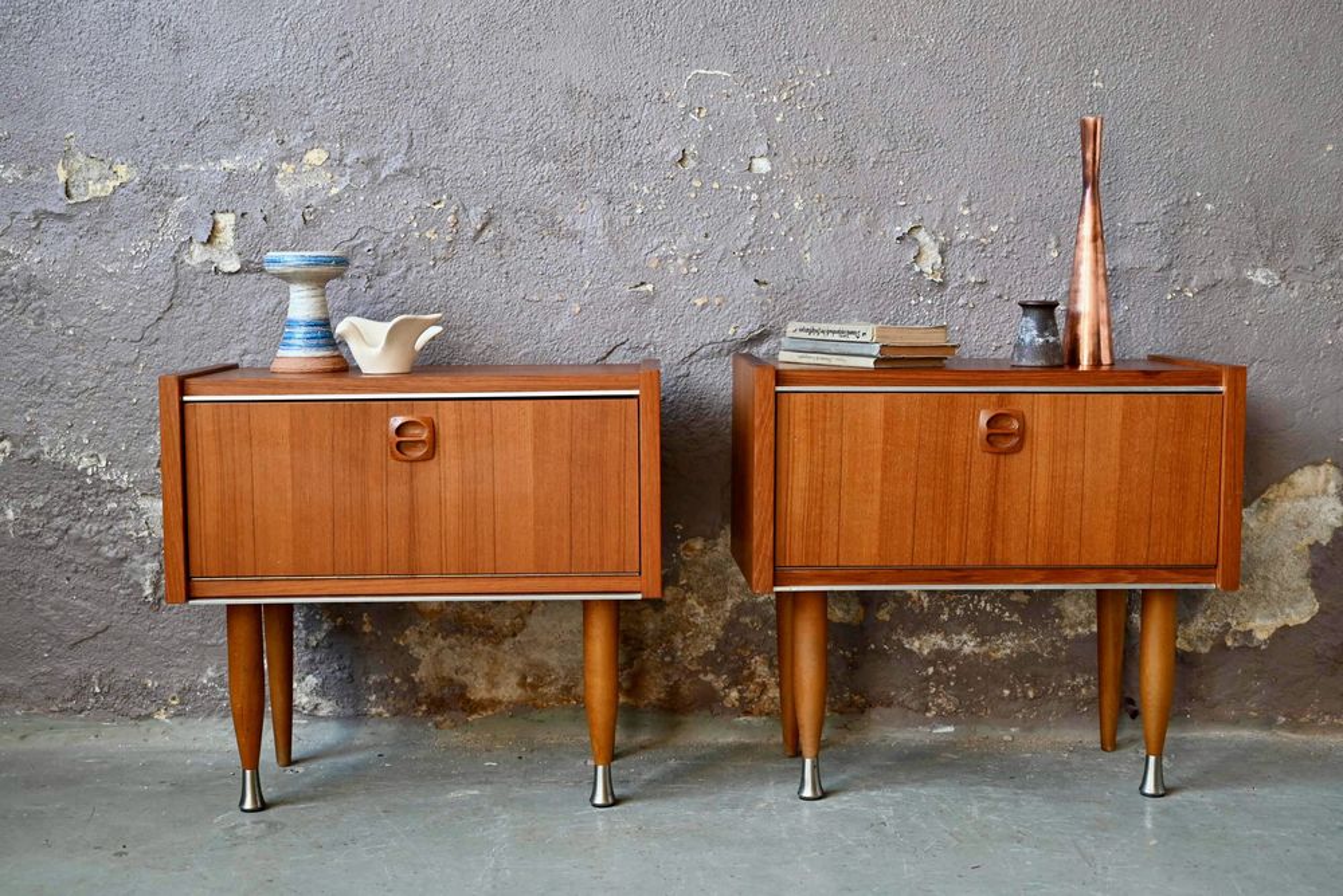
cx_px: 672
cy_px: 448
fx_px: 1792
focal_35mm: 48
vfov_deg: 28.1
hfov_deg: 41.1
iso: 800
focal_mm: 48
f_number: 5
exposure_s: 1/80
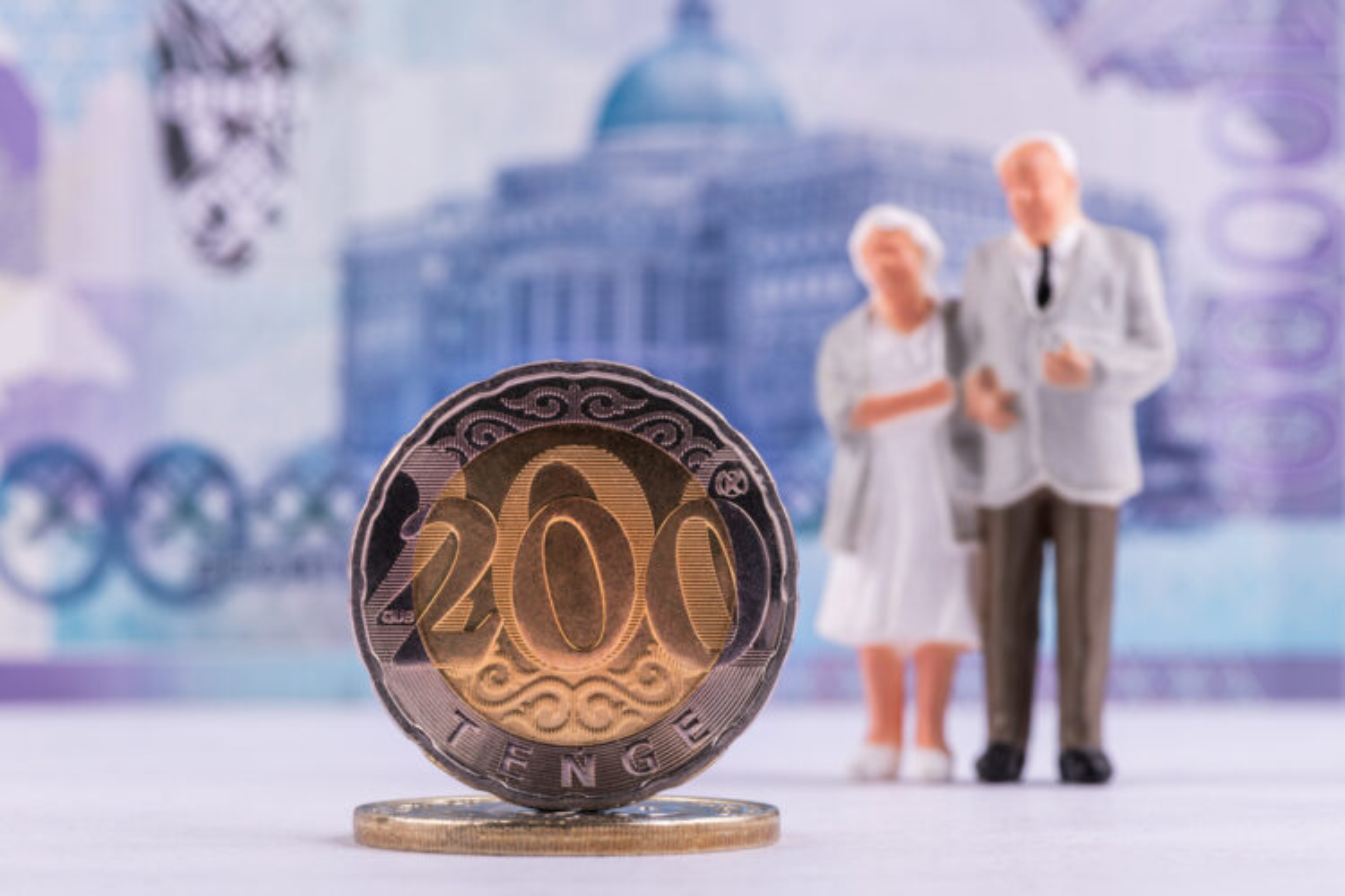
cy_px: 448
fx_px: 3923
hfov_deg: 19.5
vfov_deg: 13.0
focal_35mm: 105
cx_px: 672
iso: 64
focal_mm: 105
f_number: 32
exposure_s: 1/125
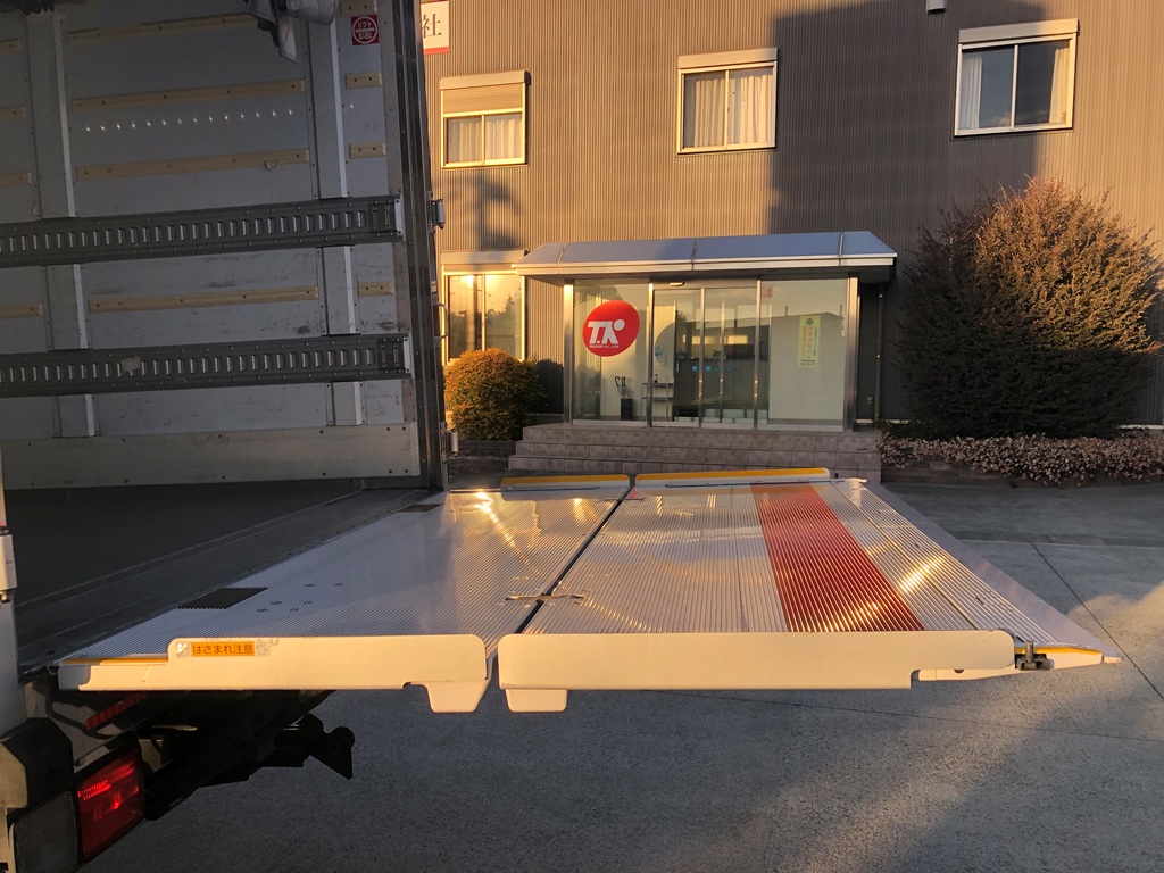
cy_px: 436
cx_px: 582
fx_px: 942
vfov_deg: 49.7
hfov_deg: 63.4
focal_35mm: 28
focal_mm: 4
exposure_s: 1/545
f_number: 1.8
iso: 20
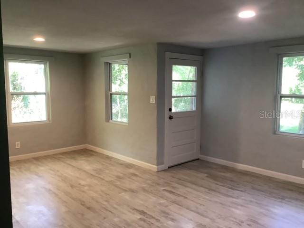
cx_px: 152
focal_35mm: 31
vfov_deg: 45.4
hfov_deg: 58.4
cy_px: 114
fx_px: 272
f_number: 2.4
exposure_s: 1/60
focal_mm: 3.3
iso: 200
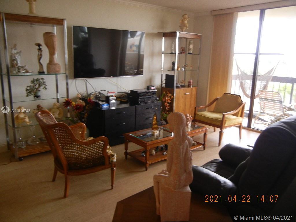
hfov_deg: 60.0
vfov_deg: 46.8
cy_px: 111
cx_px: 148
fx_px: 257
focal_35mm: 30
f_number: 3.5
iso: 291
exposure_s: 1/30
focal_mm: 5.4
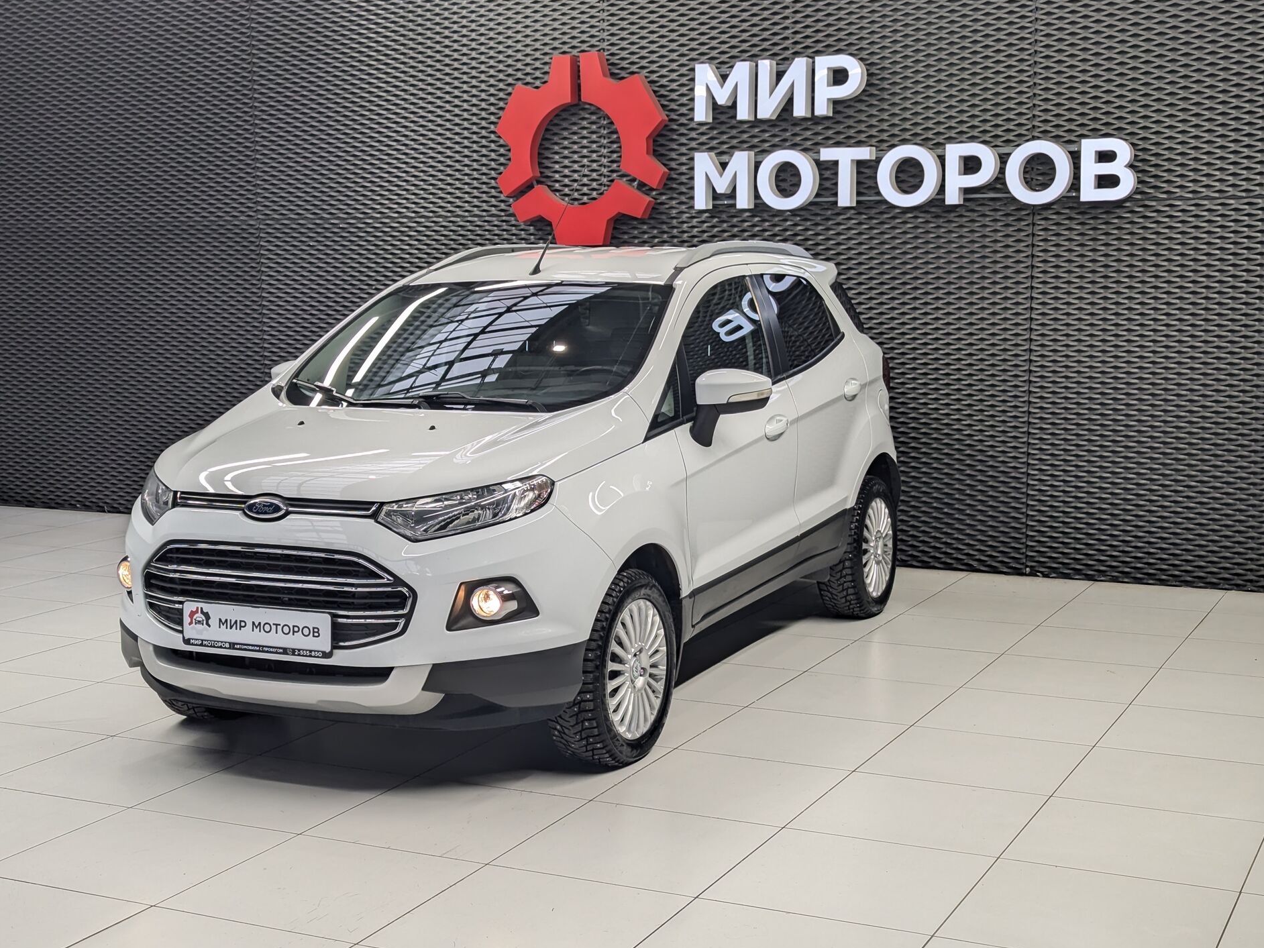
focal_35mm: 49
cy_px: 469
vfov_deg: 29.7
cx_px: 633
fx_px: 1789
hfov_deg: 38.9
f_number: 1.85
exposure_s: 1/122
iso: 42
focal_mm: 6.81
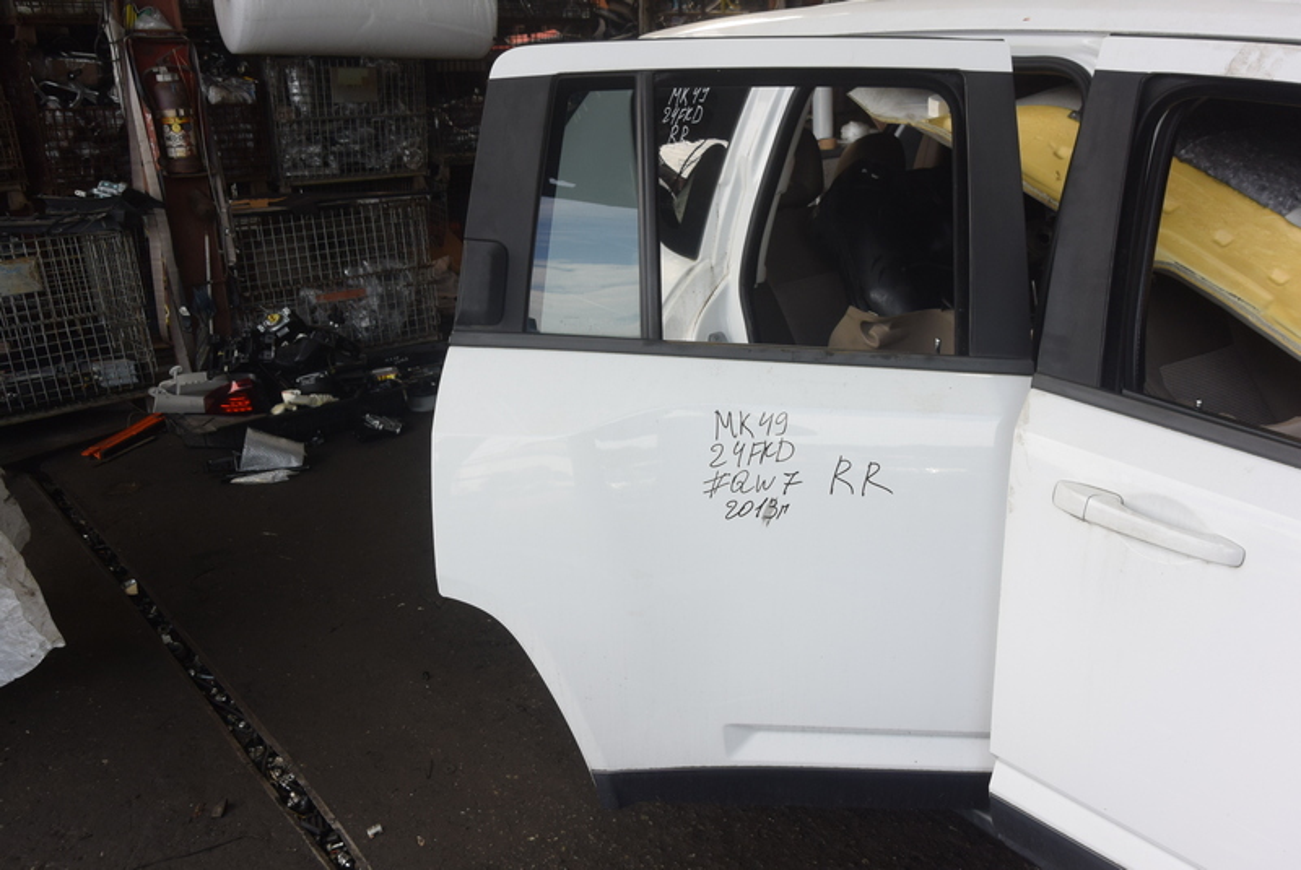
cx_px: 650
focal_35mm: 32
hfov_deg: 58.7
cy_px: 435
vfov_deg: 41.2
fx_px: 1157
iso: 200
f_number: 4.5
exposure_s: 1/125
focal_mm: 12
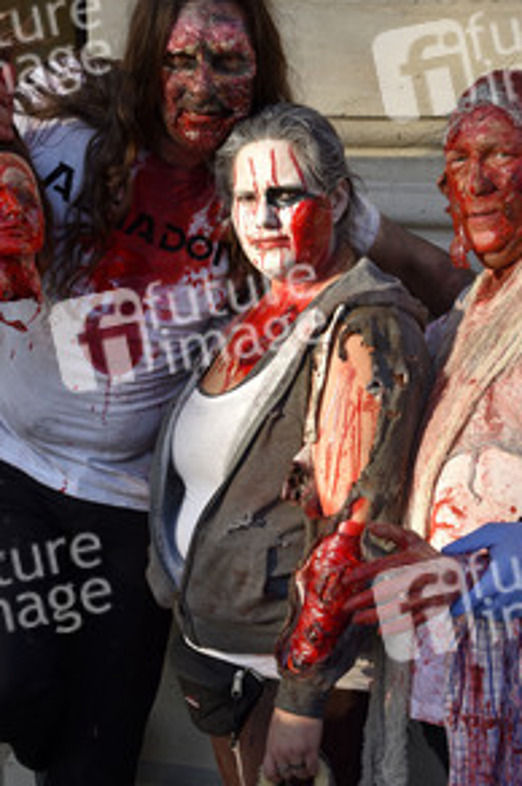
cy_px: 463
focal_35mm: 63
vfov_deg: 31.9
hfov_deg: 21.5
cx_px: 266
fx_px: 1373
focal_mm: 46
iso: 250
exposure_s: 1/250
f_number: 8
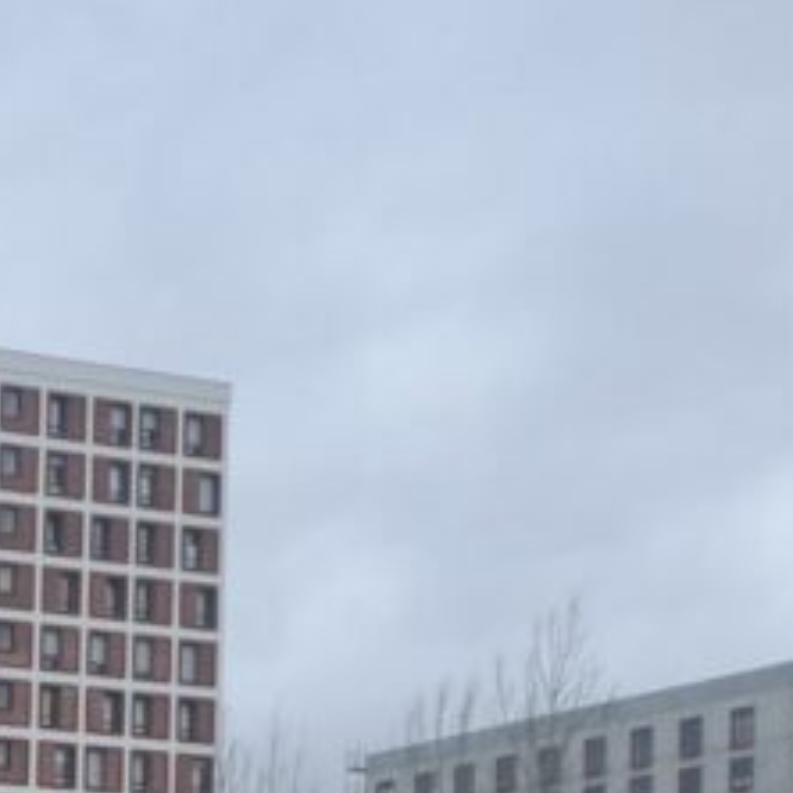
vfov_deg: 15.9
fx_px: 2644
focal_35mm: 102
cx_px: -732
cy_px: 1139
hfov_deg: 14.5
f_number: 1.8
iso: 40
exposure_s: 1/50
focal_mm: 4.65
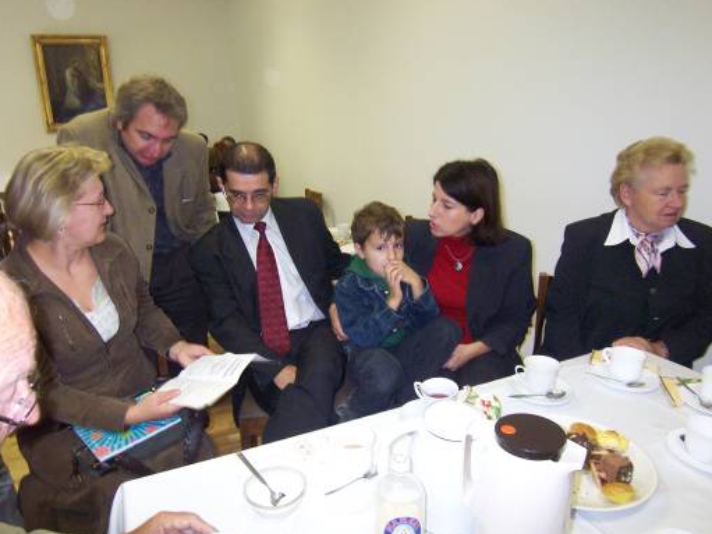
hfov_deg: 71.6
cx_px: 350
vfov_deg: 56.8
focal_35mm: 24
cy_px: 272
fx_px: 494
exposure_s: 1/30
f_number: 2.8
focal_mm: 3.8
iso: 200
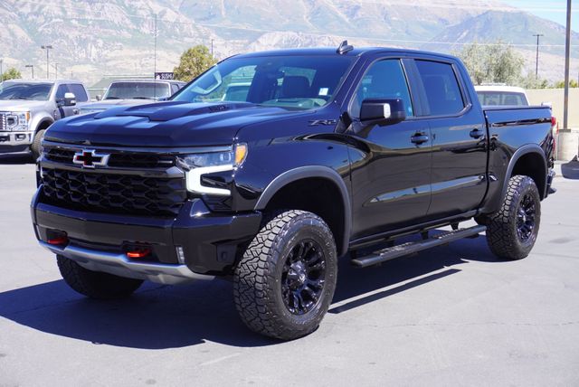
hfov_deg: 38.8
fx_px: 821
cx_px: 290
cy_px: 194
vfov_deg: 26.5
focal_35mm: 51
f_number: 8
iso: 100
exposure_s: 1/100
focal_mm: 34
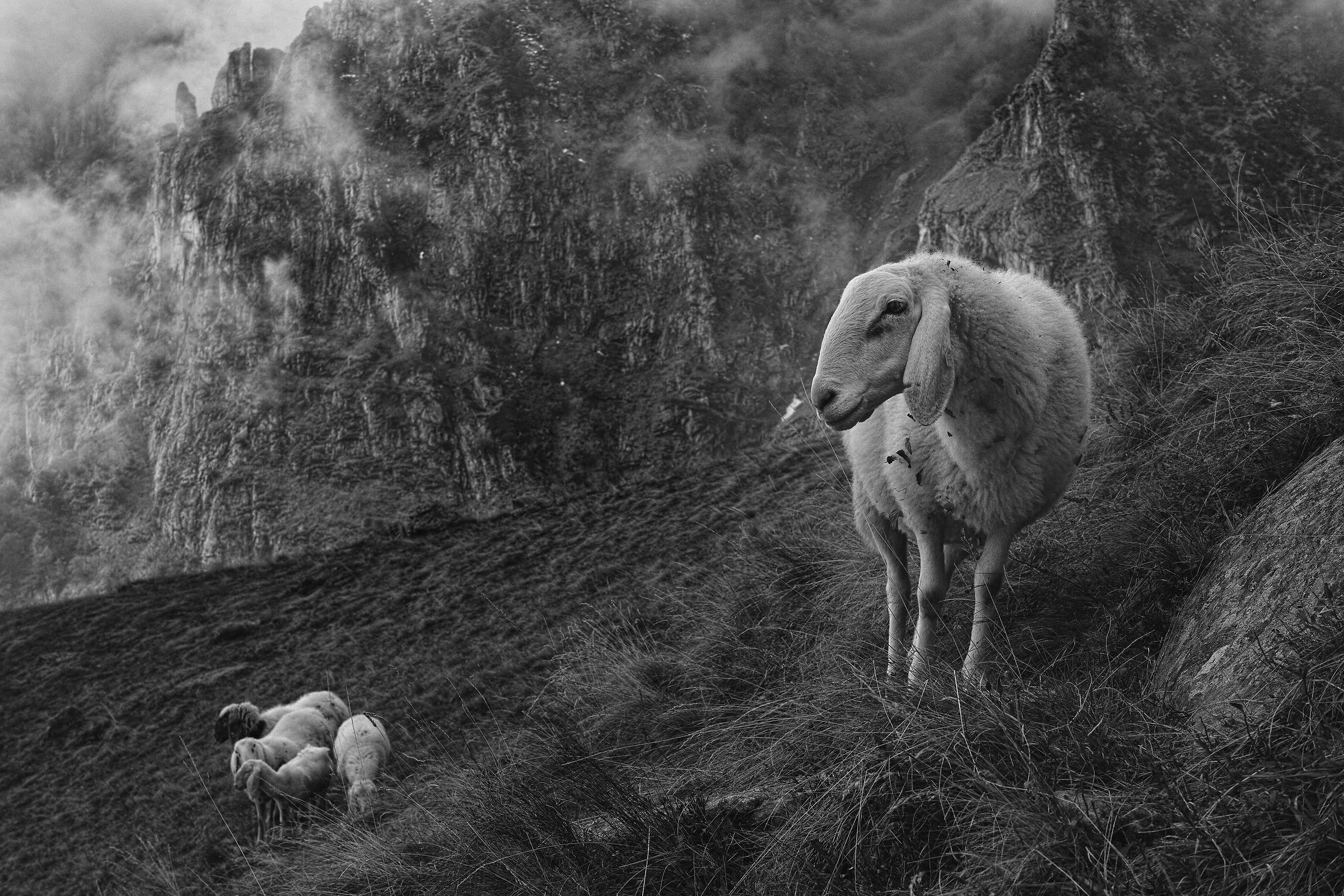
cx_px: 672
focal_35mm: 45
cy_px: 448
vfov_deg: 29.9
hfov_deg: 43.6
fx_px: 1680
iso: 200
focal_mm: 30
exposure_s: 1/200
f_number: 7.1
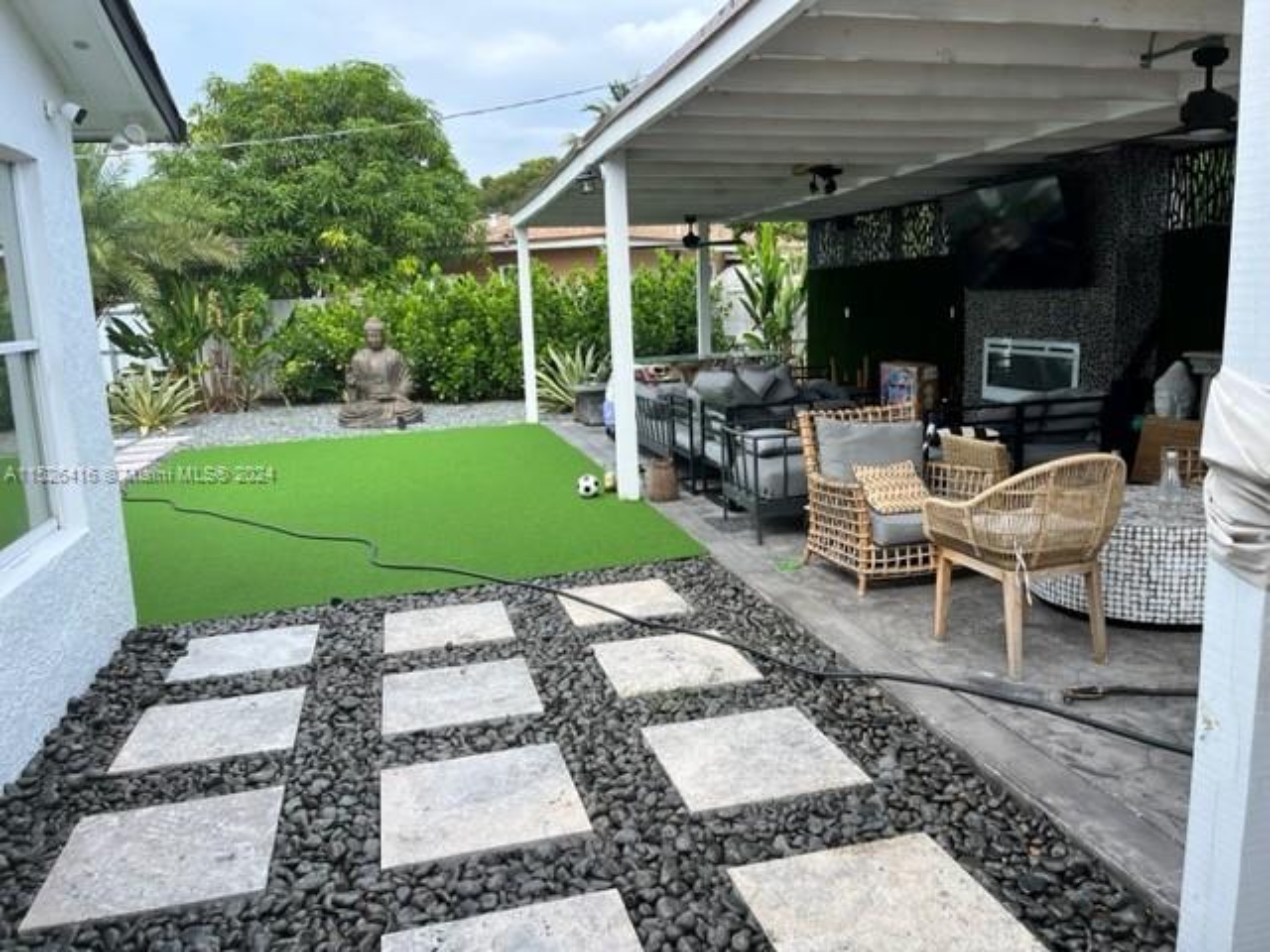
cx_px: 635
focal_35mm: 26
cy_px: 476
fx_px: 954
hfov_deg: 67.3
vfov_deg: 53.1
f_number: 1.6
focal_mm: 5.1
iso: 50
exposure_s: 1/1129
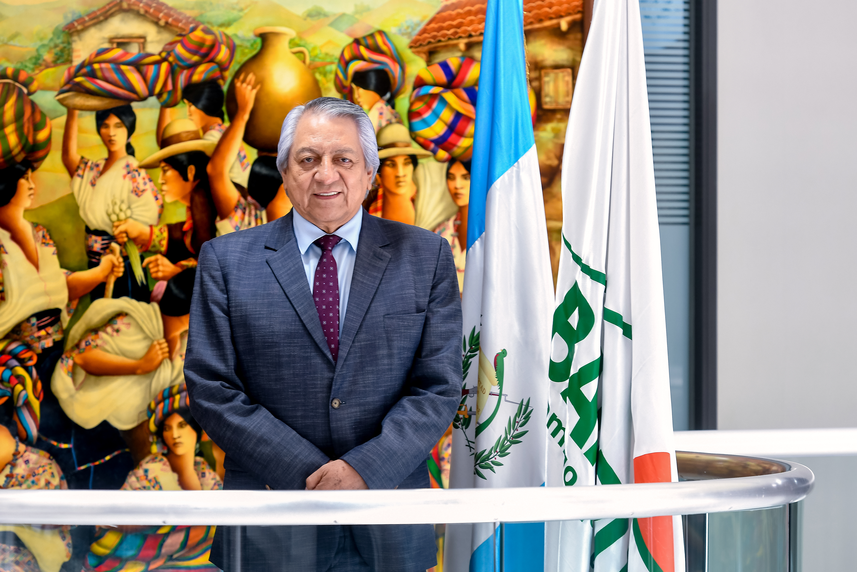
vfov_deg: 6.5
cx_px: 428
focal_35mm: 210
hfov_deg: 9.8
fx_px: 4999
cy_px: 286
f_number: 4
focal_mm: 140
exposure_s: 1/60
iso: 500
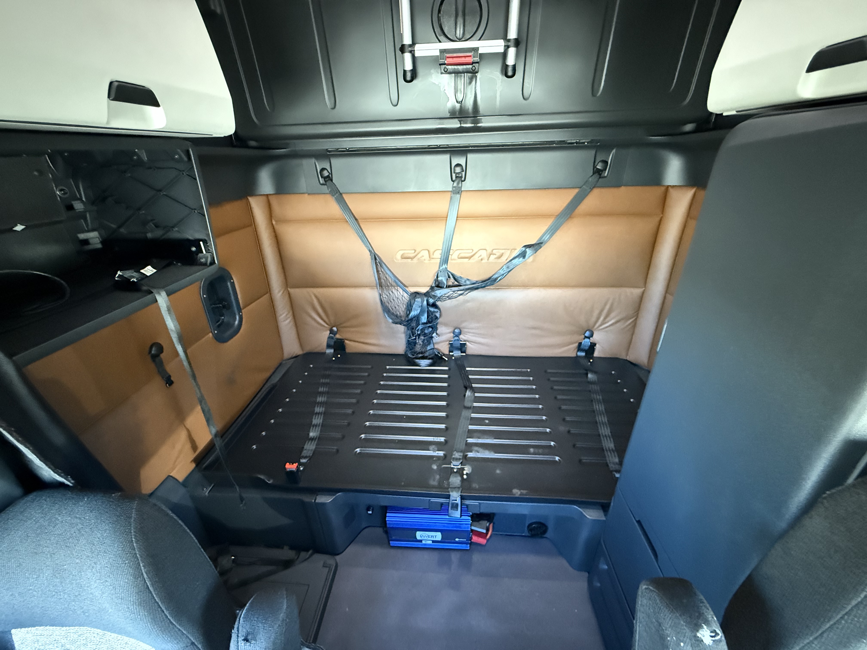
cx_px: 434
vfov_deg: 85.7
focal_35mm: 14
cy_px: 325
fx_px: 351
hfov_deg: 102.1
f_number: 2.2
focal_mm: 2.22
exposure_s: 1/51
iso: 1250
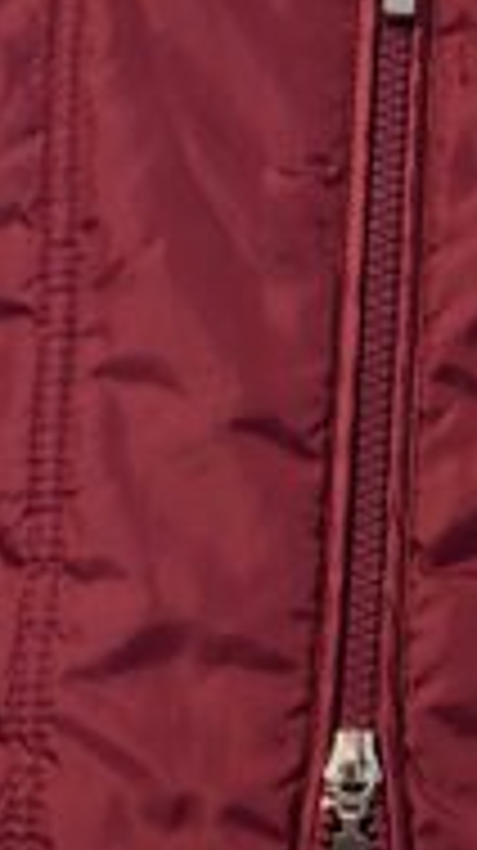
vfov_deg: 20.1
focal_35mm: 106
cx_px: 405
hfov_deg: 11.3
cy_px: 562
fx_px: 2389
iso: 800
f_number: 1.8
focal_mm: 5.54
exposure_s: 1/24
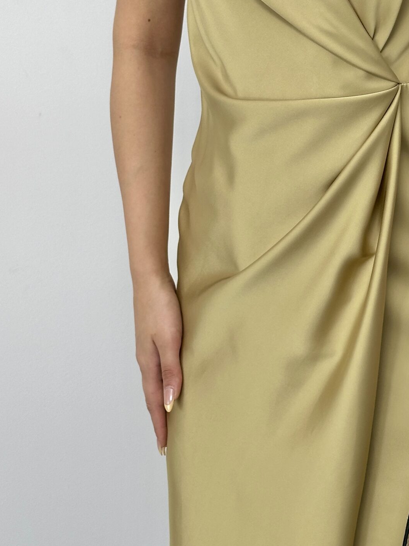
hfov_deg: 16.8
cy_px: 179
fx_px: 1371
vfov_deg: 22.4
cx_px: 350
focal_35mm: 87
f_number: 1.78
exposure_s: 1/121
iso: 40
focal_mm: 6.86
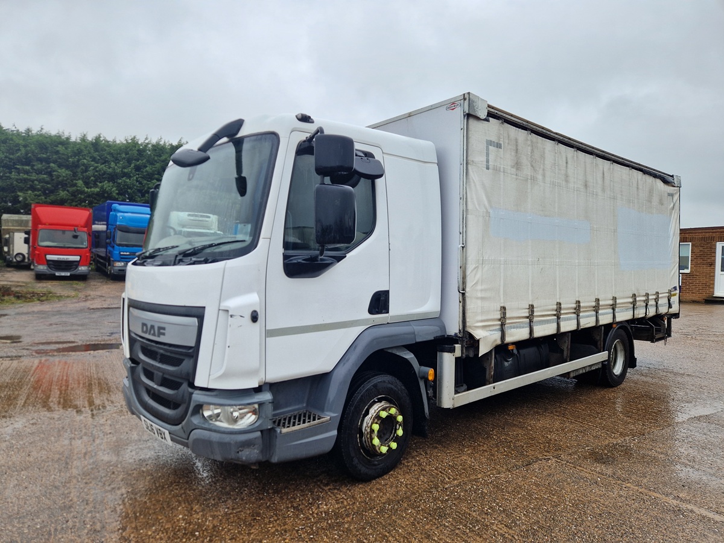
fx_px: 481
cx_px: 362
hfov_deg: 73.9
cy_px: 272
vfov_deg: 58.9
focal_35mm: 23
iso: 50
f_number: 1.8
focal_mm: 5.4
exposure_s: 1/210
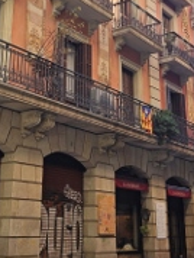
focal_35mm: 62
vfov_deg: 30.6
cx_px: 64
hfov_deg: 23.6
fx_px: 462
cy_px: 62
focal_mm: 5.4
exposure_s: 1/156
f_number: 1.8
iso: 25
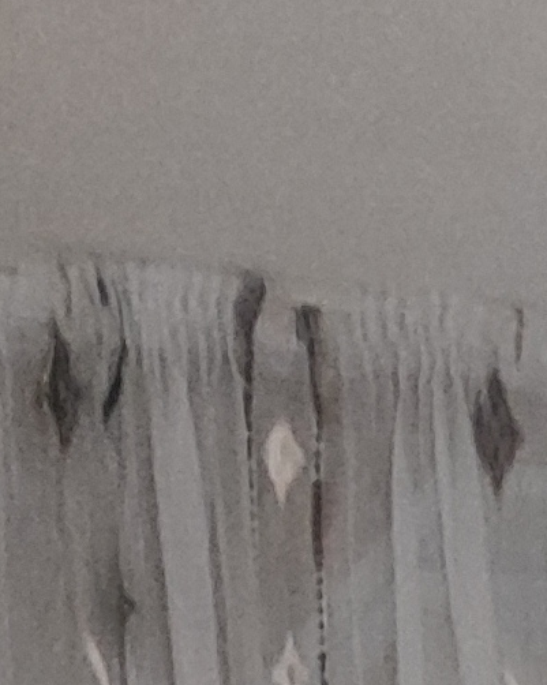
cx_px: 1556
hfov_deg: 7.7
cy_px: 2198
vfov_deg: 8.6
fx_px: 3626
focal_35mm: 179
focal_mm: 5.59
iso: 2106
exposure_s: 1/33
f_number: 1.88
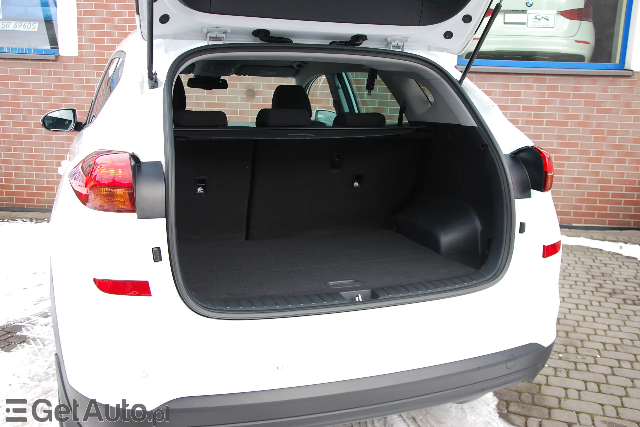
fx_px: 658
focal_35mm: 37
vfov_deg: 35.9
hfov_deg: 51.9
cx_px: 328
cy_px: 211
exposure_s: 1/80
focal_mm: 24
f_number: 4.5
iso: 200
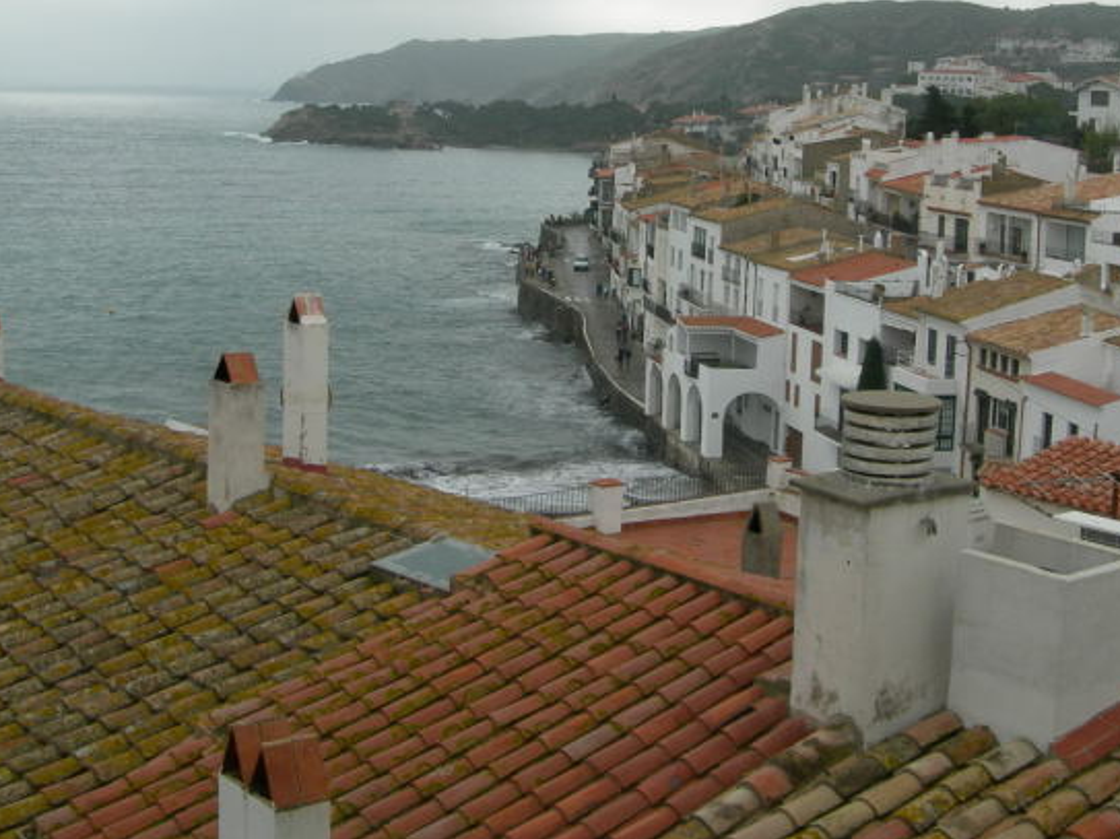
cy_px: 223
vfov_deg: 25.8
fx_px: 1811
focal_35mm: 56
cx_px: 588
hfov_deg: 34.3
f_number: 4.8
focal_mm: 7.8
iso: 50
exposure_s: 1/271
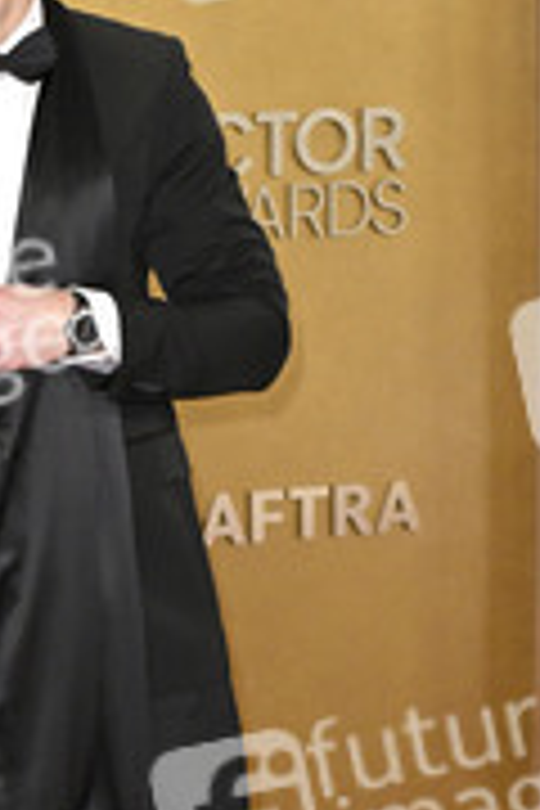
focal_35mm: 120
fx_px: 2700
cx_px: -27
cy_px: 572
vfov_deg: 17.0
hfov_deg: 11.3
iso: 2500
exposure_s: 1/320
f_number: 5.6
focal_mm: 54
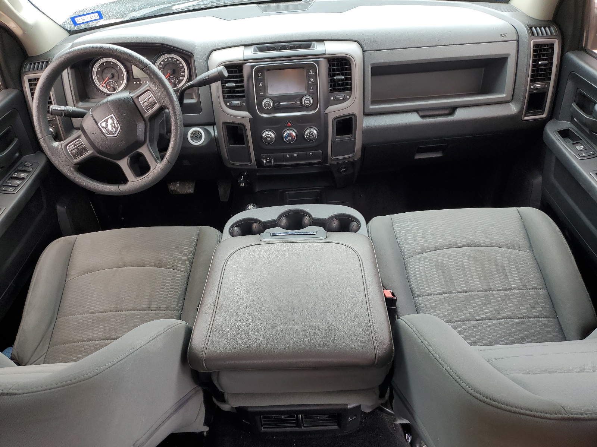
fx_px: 448
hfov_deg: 67.3
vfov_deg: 53.1
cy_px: 224
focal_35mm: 26
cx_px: 298
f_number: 1.5
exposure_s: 1/156
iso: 50
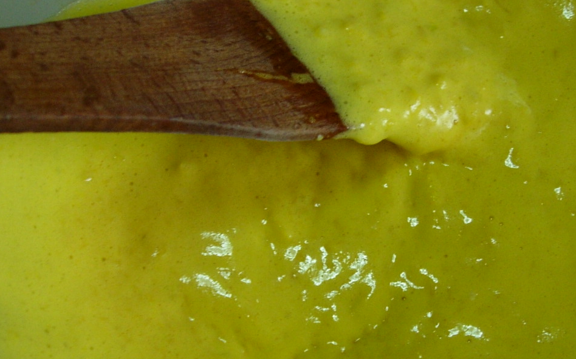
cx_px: 364
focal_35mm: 68
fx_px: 1067
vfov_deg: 19.0
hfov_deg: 30.1
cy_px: 256
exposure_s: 1/32
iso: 154
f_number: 2.8
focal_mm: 7.8
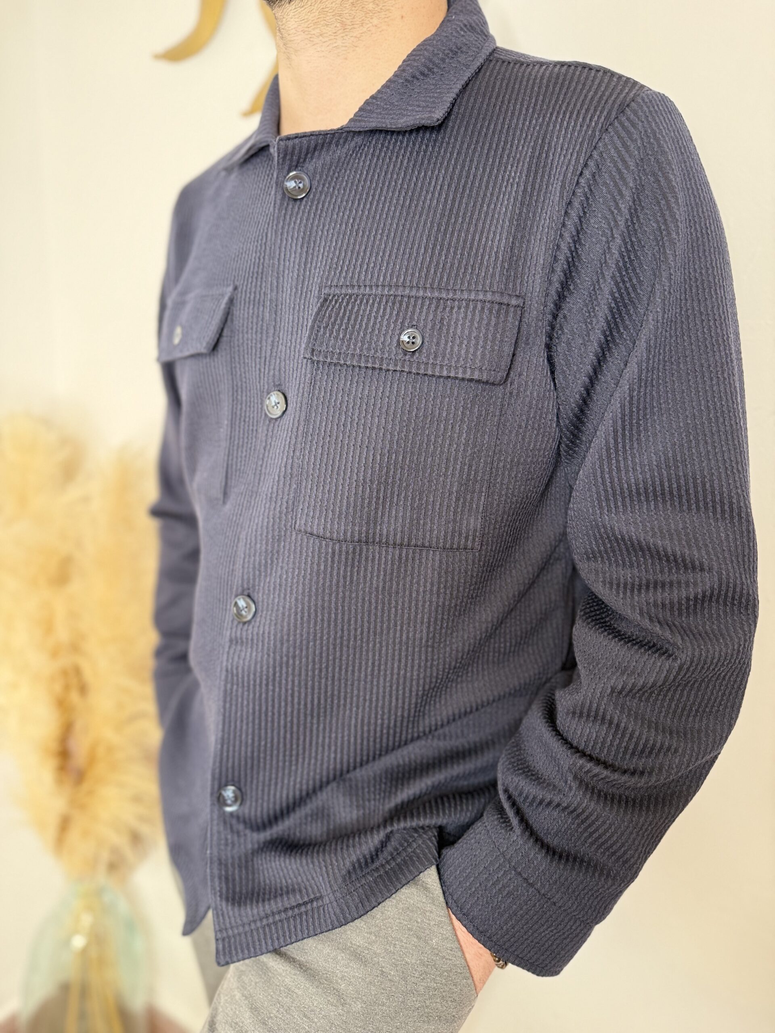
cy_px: 516
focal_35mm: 24
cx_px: 388
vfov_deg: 71.6
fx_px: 716
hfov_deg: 56.8
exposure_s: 1/75
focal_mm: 6.76
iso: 200
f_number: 1.78
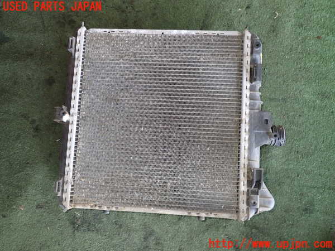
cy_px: 126
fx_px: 290
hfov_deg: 60.0
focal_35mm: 30
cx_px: 168
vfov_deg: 46.8
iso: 200
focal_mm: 5.4
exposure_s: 1/30
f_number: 2.3
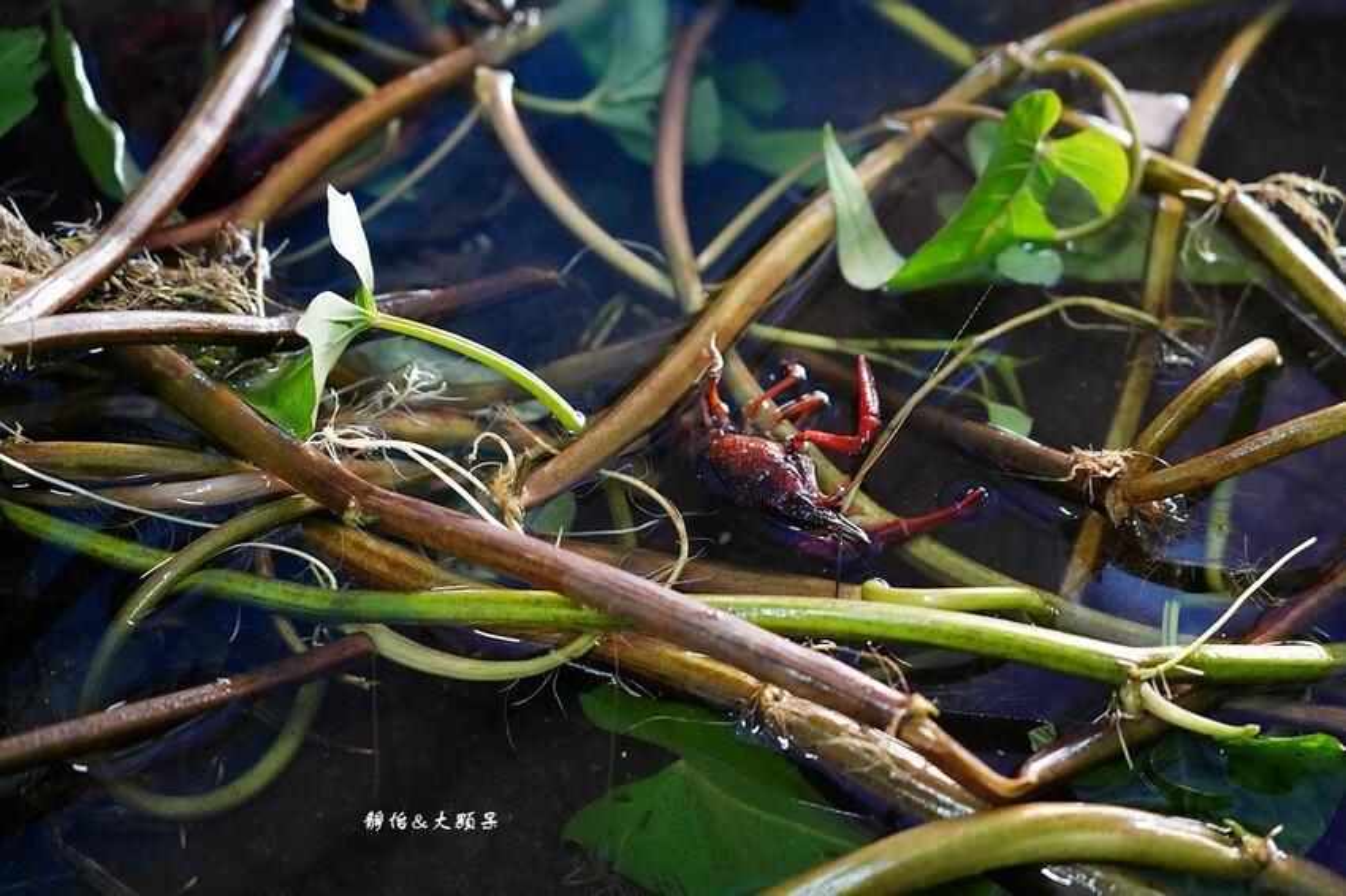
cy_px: 448
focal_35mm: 97
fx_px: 3625
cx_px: 673
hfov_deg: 21.0
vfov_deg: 14.1
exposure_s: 1/100
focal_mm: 97
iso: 6400
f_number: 4
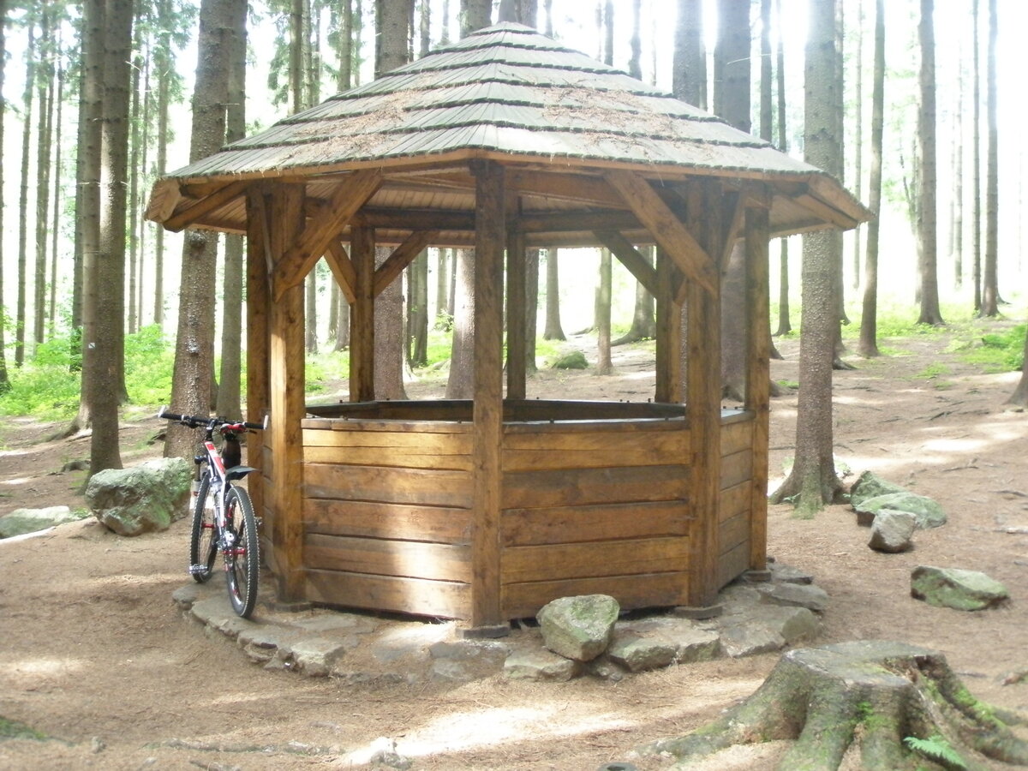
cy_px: 386
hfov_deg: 49.0
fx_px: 1128
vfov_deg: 37.7
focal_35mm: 38
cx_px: 514
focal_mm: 6.7
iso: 400
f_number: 3.5
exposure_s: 1/30
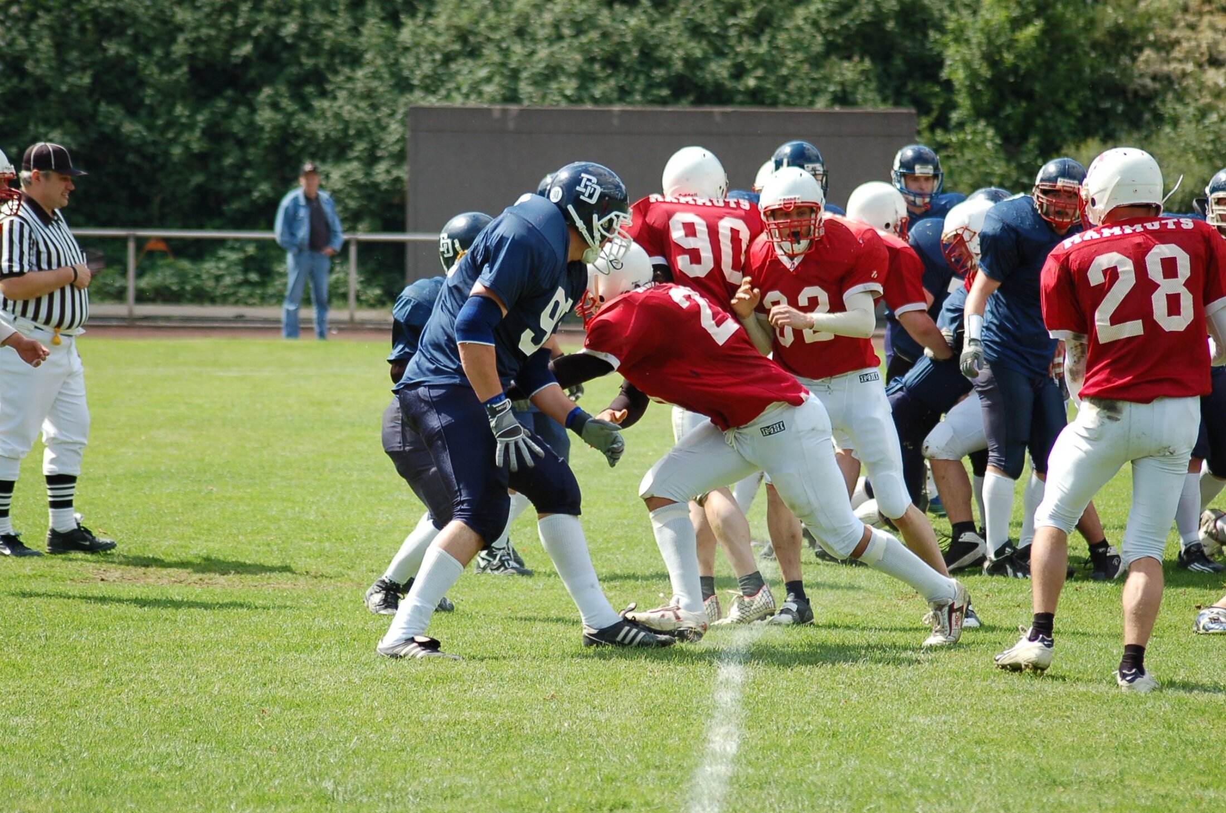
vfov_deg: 7.6
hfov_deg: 11.4
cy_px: 406
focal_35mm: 180
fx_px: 6118
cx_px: 613
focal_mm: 120
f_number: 4.2
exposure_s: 1/1000
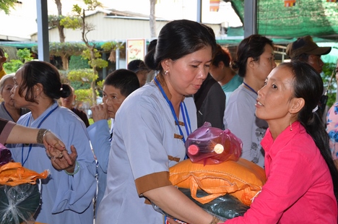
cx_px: 232
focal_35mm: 50
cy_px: 139
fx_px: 468
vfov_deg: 26.8
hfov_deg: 39.1
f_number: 4.5
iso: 640
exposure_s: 1/60
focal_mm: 24
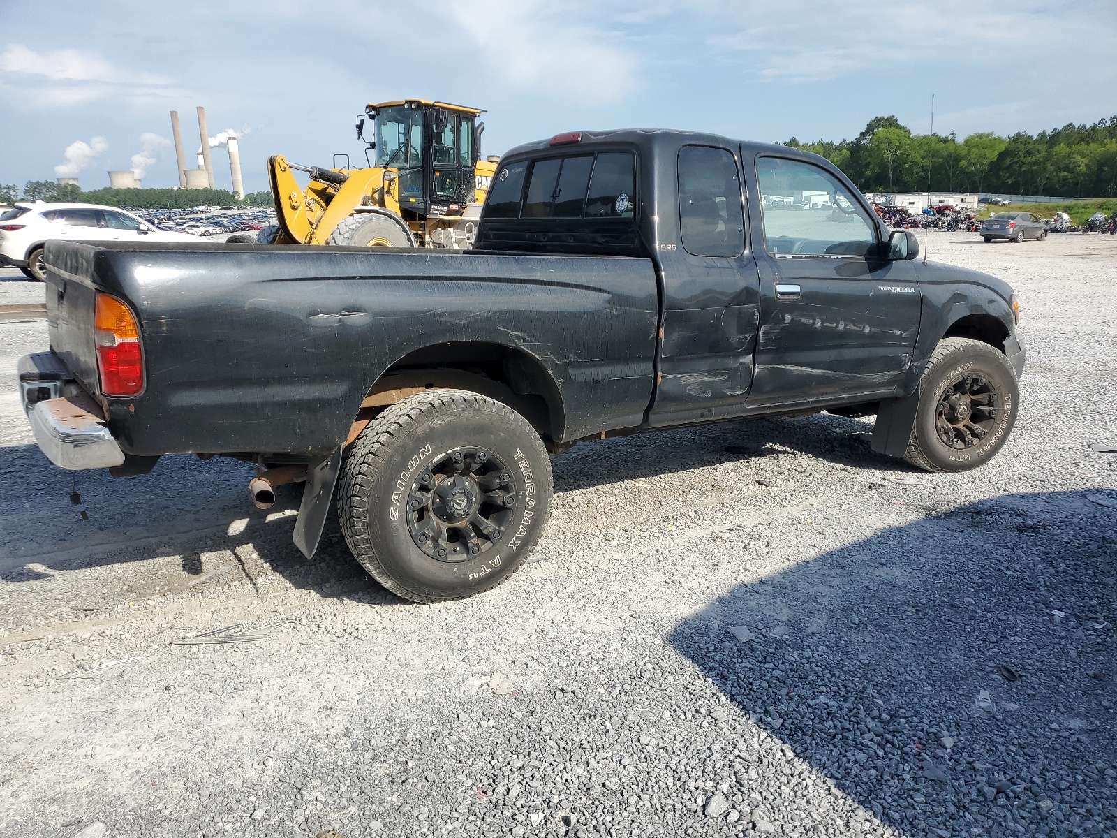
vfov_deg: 53.1
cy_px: 419
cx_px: 558
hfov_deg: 67.3
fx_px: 839
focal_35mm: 26
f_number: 1.5
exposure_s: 1/2500
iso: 50
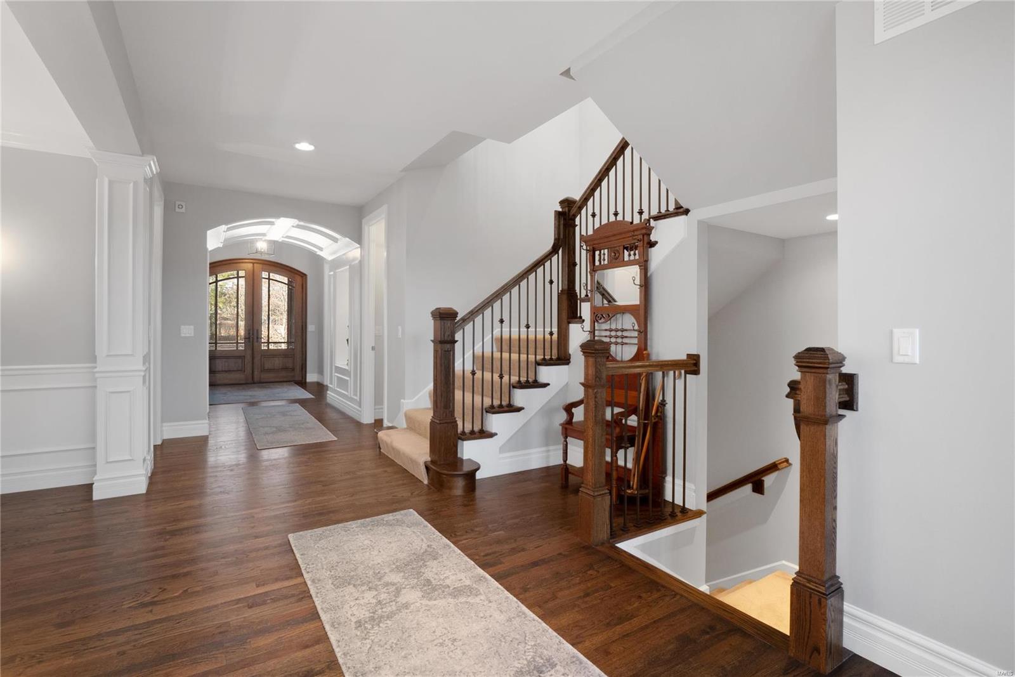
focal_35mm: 16
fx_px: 451
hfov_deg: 96.7
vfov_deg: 73.8
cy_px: 338
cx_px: 508
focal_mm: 8
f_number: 8
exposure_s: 1/5
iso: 400
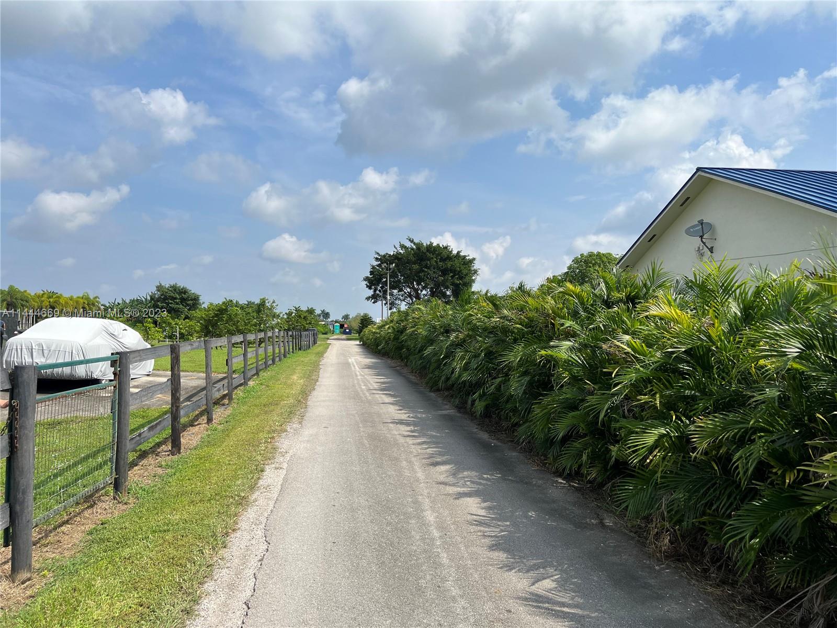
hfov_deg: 67.3
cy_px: 314
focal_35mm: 26
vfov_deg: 53.1
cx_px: 418
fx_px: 629
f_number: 1.5
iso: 50
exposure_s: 1/5587
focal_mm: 5.7
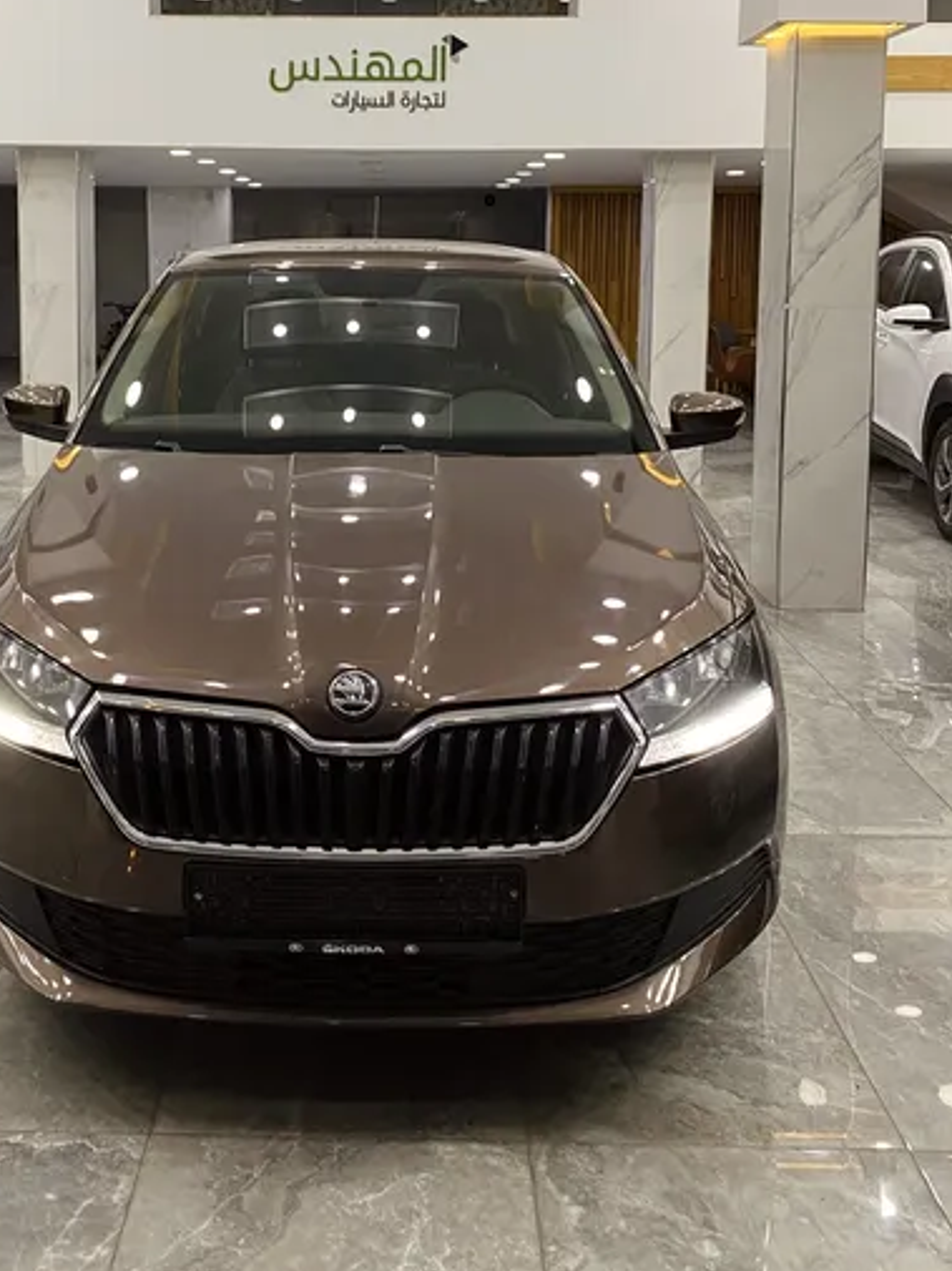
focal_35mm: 37
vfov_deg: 49.1
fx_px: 1358
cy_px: 402
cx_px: 359
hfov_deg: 38.4
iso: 80
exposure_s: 1/50
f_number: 1.8
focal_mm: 4.25
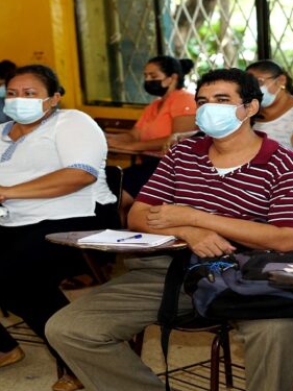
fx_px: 869
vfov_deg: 25.3
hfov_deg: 19.0
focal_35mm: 77
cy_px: 184
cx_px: 212
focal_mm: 50
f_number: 2.5
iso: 800
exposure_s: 1/160
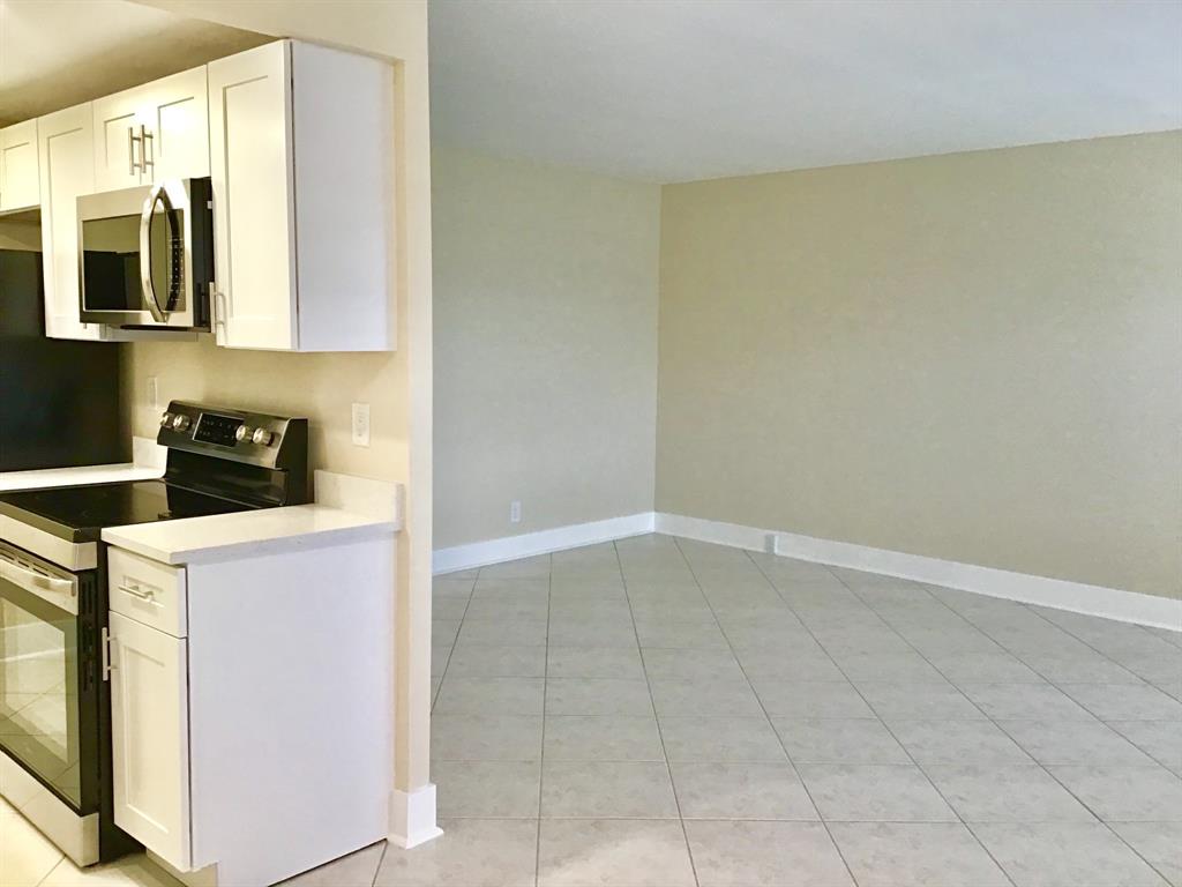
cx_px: 591
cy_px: 444
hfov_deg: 58.4
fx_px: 1059
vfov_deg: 45.4
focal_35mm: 31
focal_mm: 3.3
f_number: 2.4
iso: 32
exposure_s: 1/30
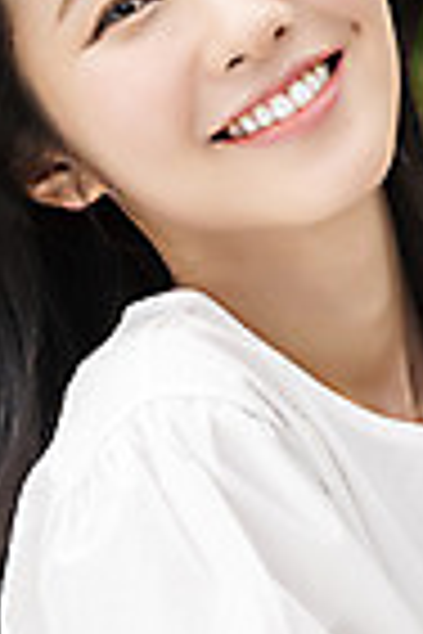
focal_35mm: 297
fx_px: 5234
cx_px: 16
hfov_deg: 4.6
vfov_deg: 6.9
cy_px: 220
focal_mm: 105
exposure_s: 1/400
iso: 100
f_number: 4
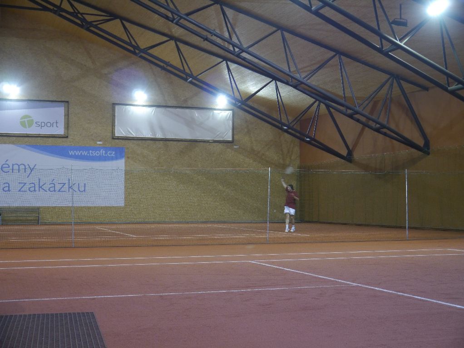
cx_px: 232
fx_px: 698
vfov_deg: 28.1
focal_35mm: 52
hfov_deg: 36.8
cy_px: 174
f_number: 4.7
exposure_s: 1/40
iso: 800
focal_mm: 26
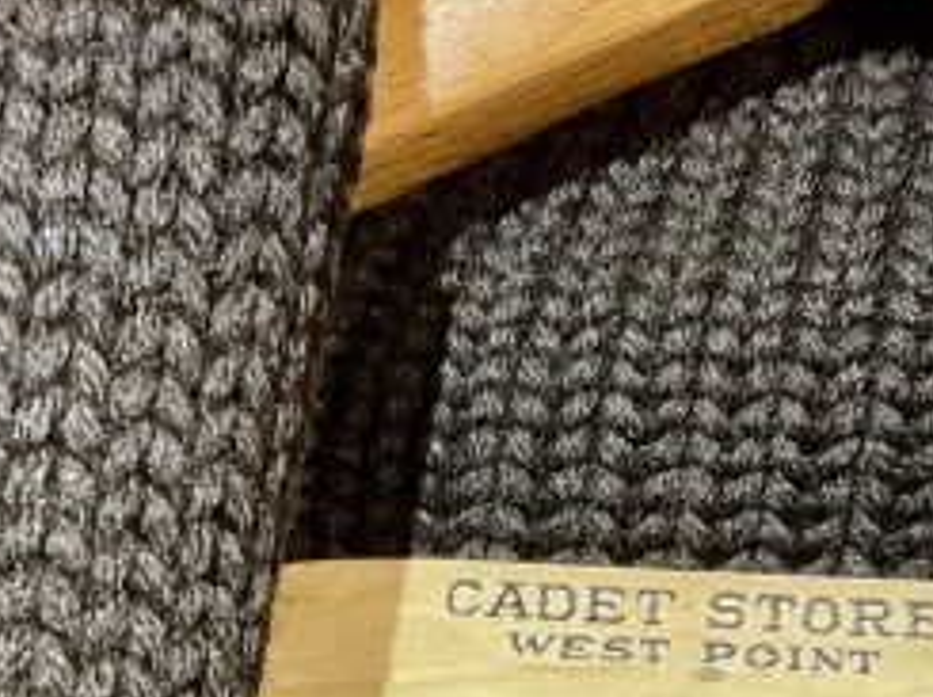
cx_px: 480
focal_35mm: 83
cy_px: 707
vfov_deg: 17.3
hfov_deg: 23.6
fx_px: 2234
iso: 200
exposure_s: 1/50
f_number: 1.8
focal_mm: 3
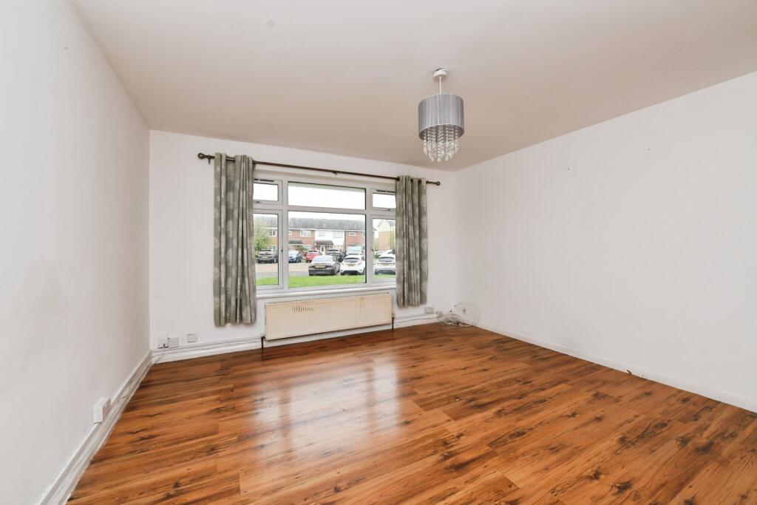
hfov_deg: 104.2
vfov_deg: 81.2
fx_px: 294
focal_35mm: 14
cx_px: 378
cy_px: 252
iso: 640
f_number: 8
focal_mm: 14
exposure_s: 1/60
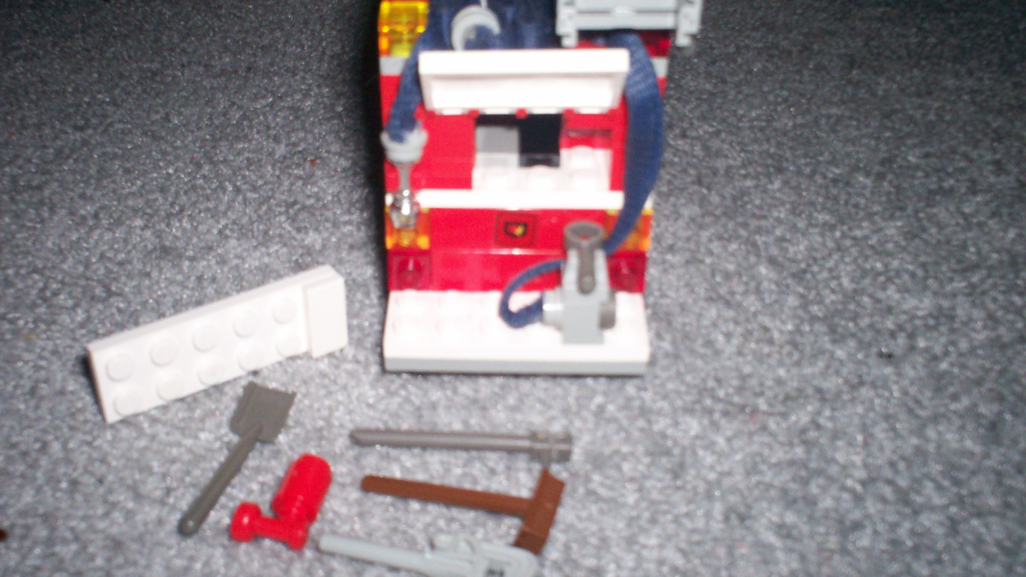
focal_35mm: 42
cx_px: 481
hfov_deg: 48.3
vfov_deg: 28.3
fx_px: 1143
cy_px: 328
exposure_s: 1/60
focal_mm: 6
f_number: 4.5
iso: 140
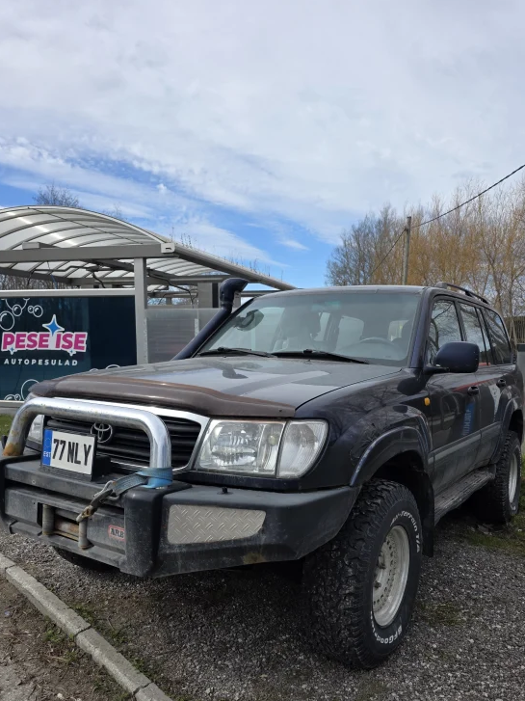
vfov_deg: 64.9
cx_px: 290
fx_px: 546
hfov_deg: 51.2
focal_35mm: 27
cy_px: 408
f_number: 1.7
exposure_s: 1/4333
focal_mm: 6.3
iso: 80
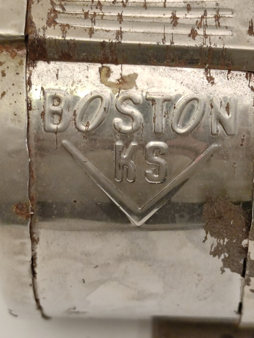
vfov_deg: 14.4
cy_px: 169
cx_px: 127
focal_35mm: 137
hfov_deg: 10.8
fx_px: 1340
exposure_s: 1/100
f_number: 1.69
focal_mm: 6.72
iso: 313
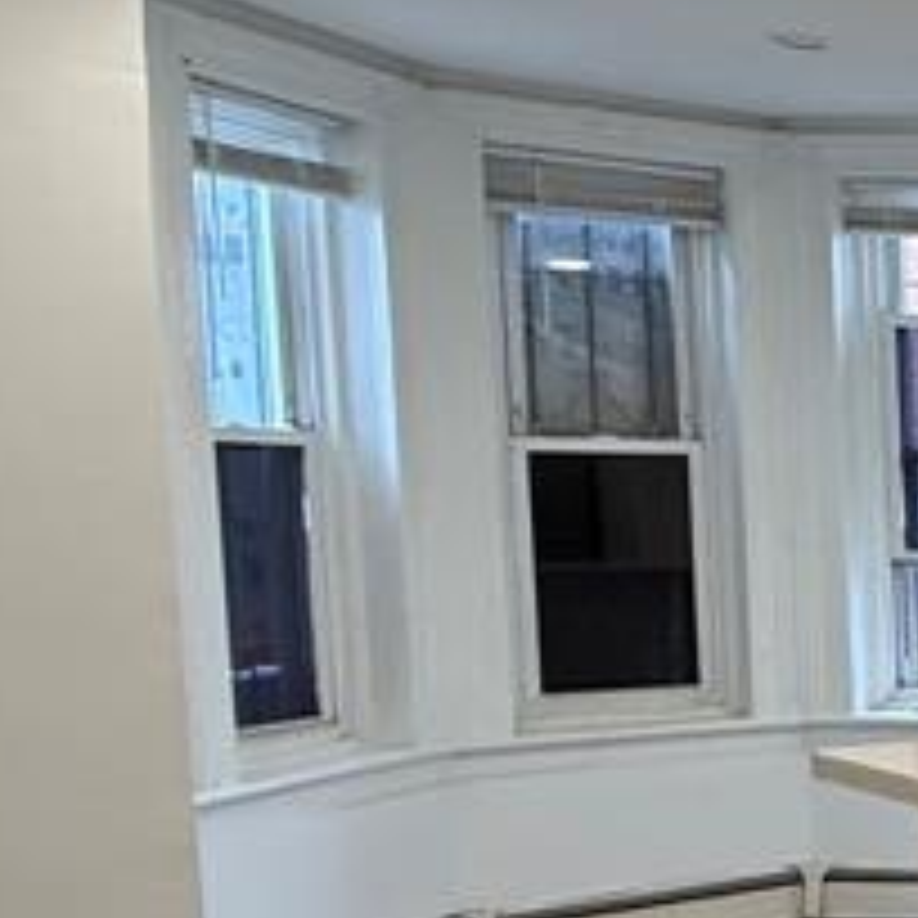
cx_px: 1804
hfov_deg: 18.6
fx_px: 1860
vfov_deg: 27.4
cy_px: 666
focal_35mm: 62
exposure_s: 1/120
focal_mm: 2.22
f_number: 2.2
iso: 200
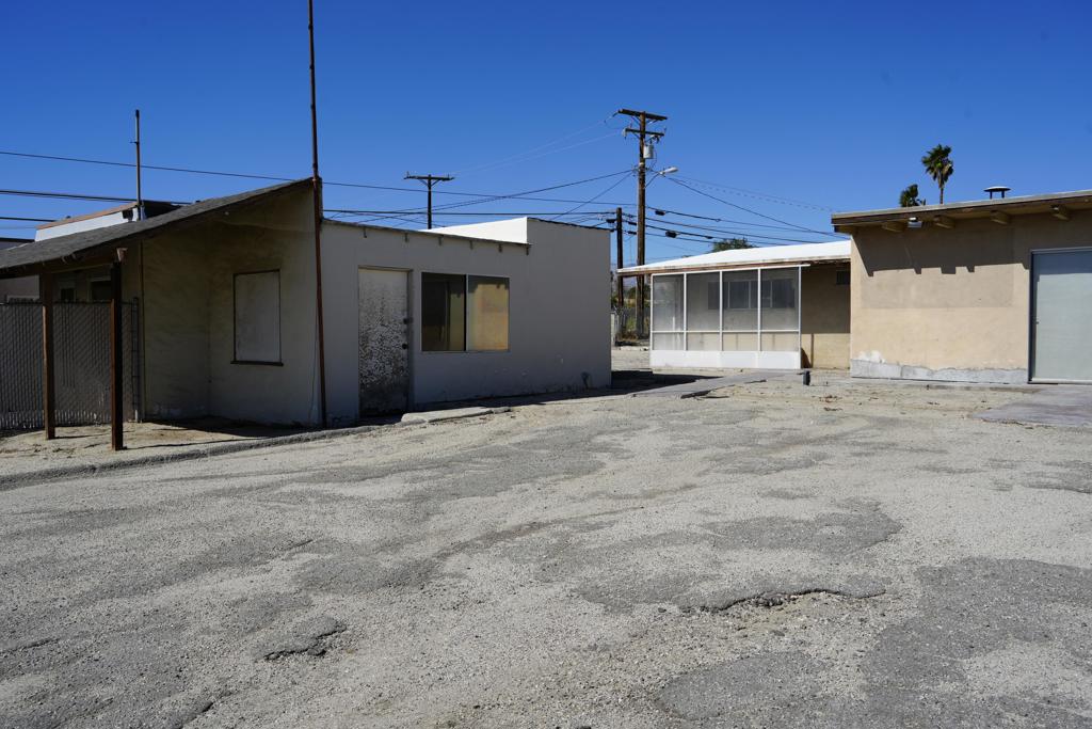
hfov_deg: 65.5
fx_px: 849
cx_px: 546
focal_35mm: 28
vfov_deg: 46.4
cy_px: 364
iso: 100
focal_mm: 28
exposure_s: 1/320
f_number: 10
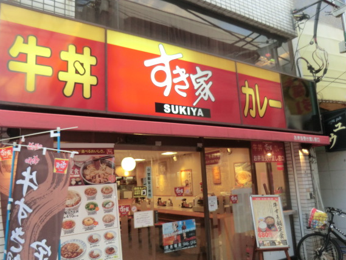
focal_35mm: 27
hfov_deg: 65.2
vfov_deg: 51.4
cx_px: 156
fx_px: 270
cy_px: 134
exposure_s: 1/60
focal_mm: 4.3
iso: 200
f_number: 3.2
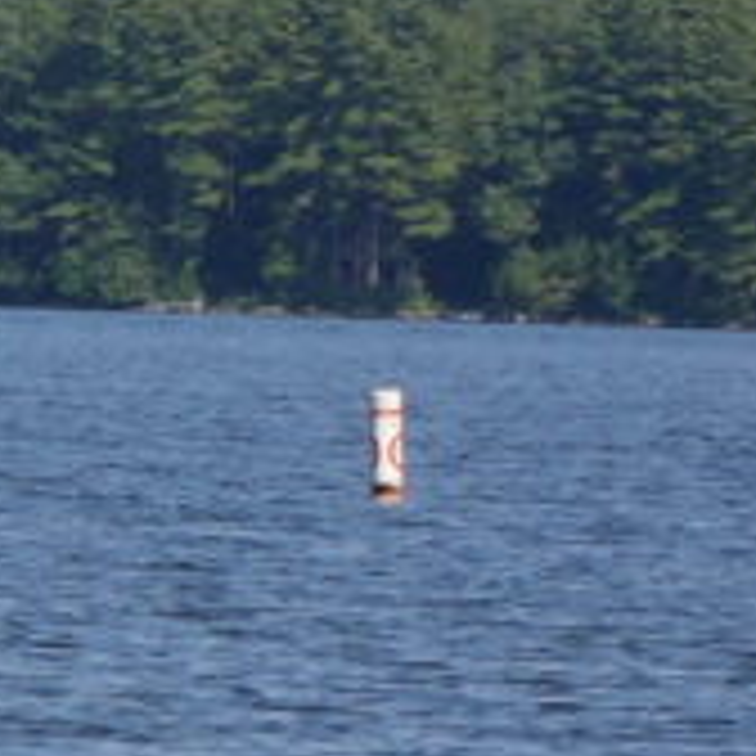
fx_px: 18606
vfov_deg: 2.3
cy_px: 513
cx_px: -1116
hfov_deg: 2.3
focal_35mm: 753
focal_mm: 25
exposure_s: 1/250
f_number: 5.9
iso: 80
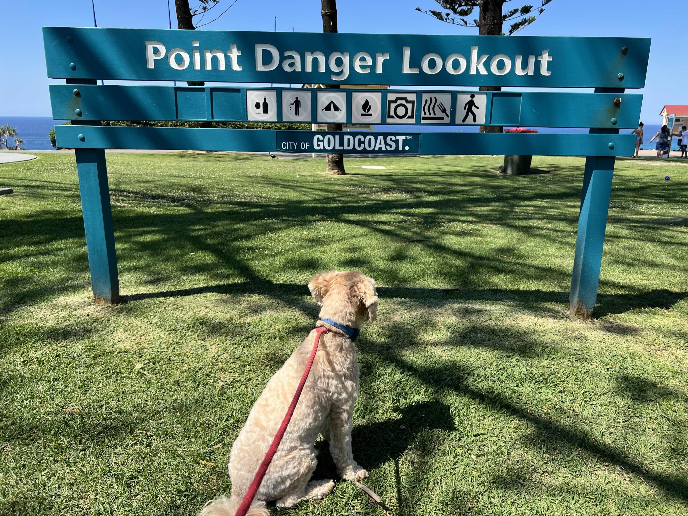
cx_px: 344
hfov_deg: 67.3
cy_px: 258
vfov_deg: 53.1
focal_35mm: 26
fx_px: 517
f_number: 1.5
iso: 50
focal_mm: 5.7
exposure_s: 1/2123
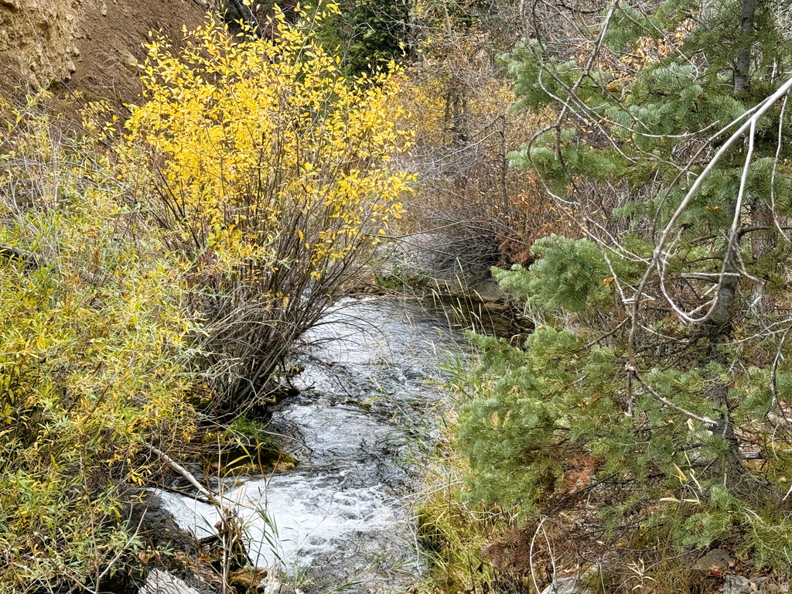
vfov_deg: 26.6
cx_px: 396
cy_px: 297
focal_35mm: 55
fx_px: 1258
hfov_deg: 34.9
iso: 64
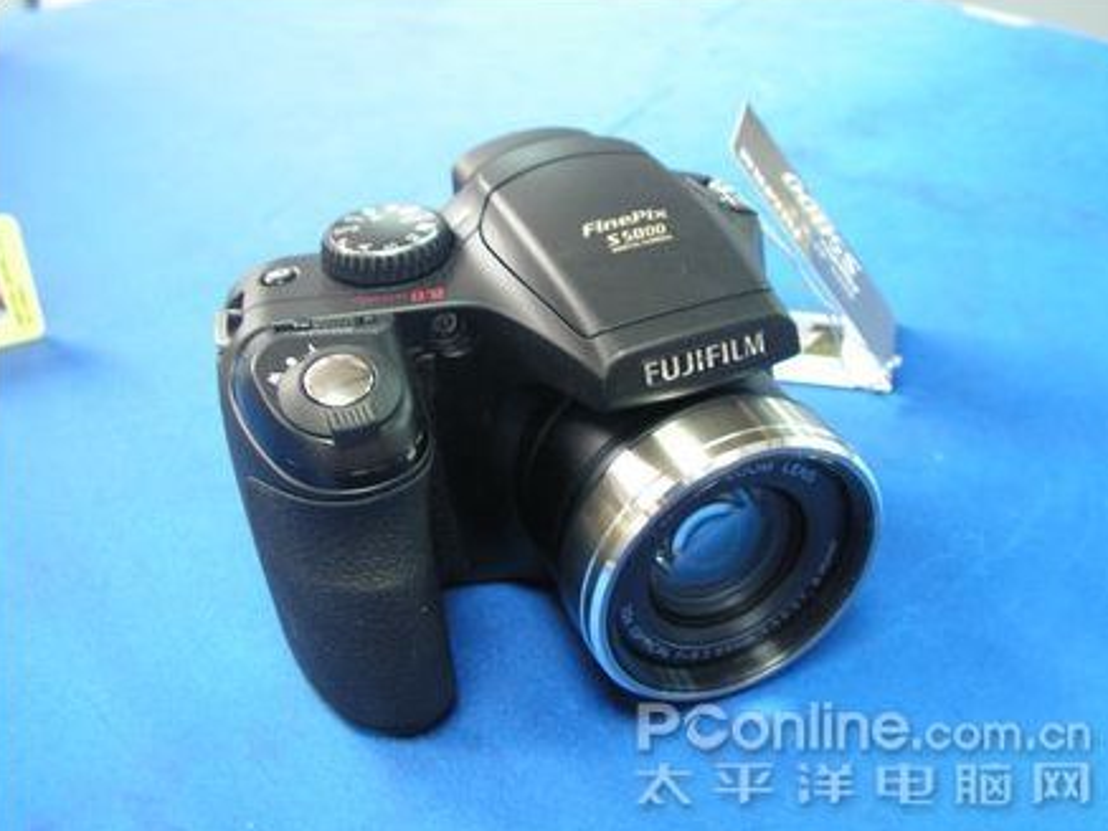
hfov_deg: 50.1
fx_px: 1185
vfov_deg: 38.7
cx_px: 559
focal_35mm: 37
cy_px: 417
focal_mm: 6
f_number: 3.2
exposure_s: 1/6
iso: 200
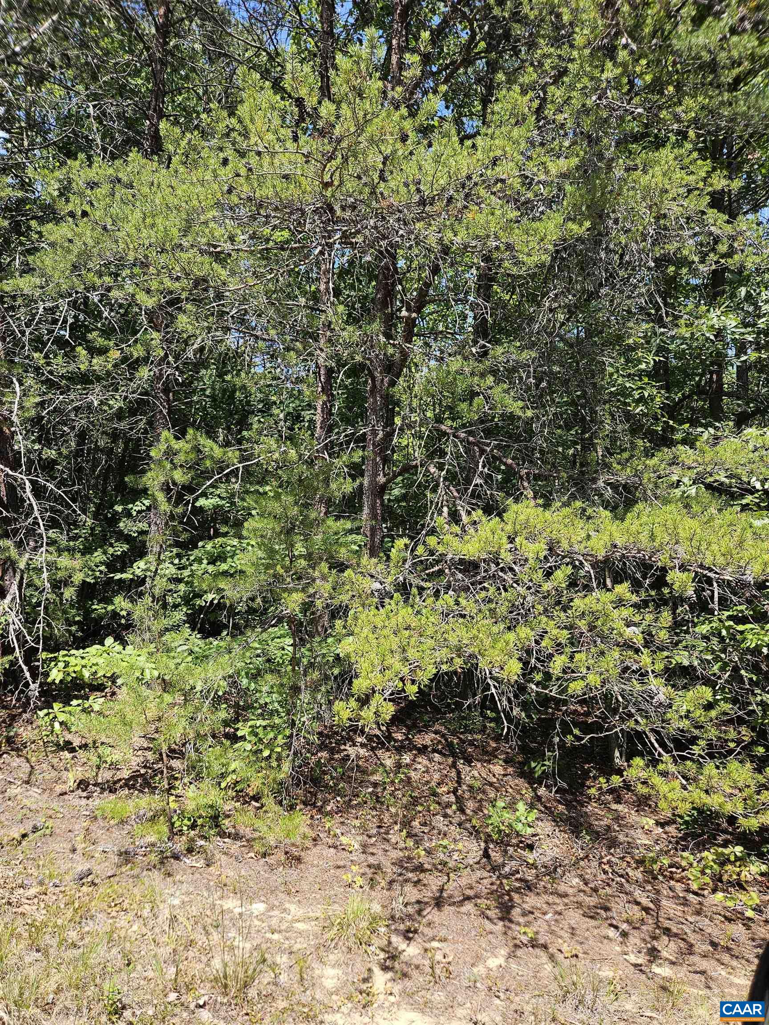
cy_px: 512
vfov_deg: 73.9
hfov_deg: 58.9
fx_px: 681
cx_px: 384
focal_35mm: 23
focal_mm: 5.4
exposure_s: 1/509
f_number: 1.8
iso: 25
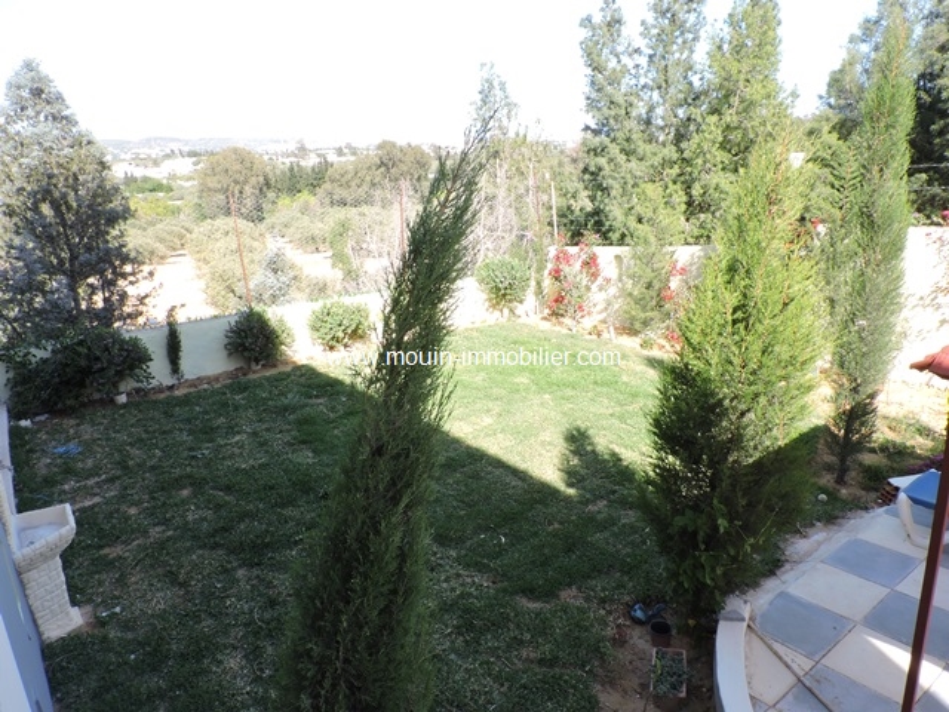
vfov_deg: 56.8
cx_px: 474
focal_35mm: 24
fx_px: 658
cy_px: 356
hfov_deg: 71.6
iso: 100
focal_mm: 4.3
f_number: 7.4
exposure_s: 1/60
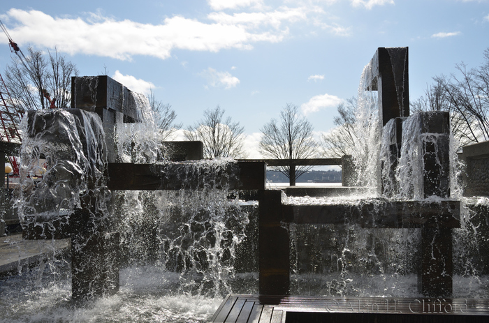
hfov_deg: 53.2
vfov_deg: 36.7
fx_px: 488
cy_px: 162
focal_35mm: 36
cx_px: 244
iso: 100
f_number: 5.6
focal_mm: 24
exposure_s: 1/1000
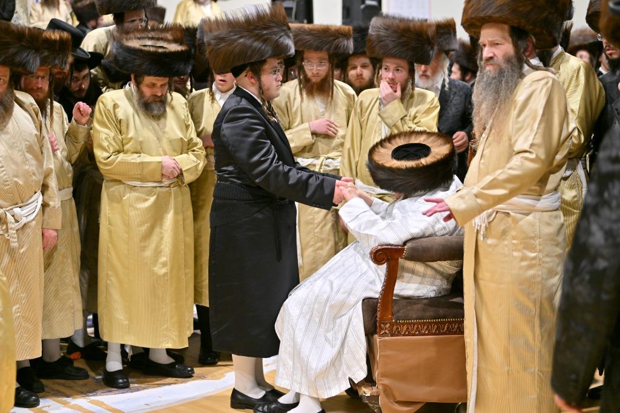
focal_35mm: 70
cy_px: 206
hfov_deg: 28.8
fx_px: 1206
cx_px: 310
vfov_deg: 19.5
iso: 400
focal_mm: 70
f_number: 2.8
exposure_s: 1/125
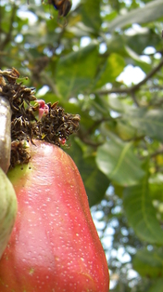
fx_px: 385
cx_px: -32
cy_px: 232
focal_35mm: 50
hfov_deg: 22.1
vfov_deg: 39.8
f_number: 2.8
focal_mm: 5
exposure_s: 1/125
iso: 50
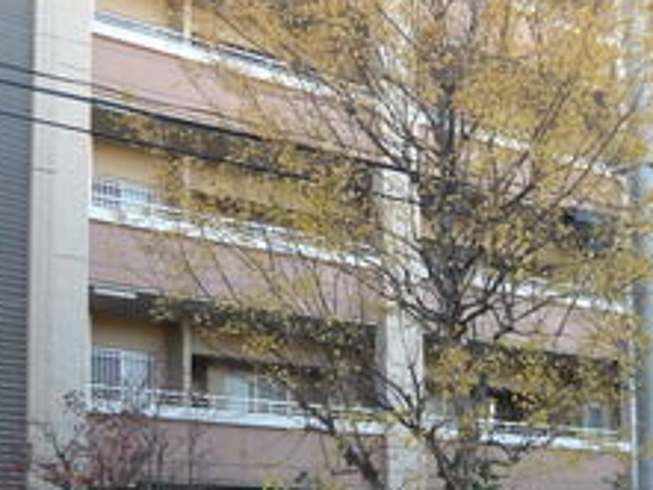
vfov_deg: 19.1
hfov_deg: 25.4
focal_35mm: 76
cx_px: 488
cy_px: 440
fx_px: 1434
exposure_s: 1/100
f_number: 2.8
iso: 100
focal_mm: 4.6
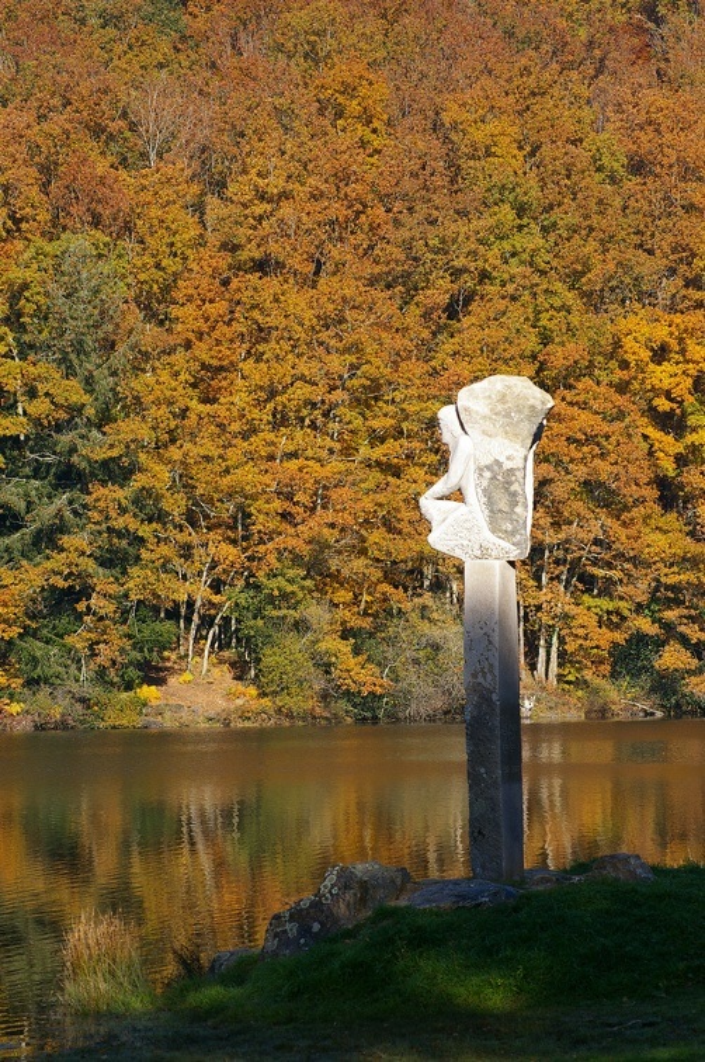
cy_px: 531
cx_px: 352
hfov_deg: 8.9
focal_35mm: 154
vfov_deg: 13.3
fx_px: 4551
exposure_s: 1/350
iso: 200
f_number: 8
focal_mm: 103
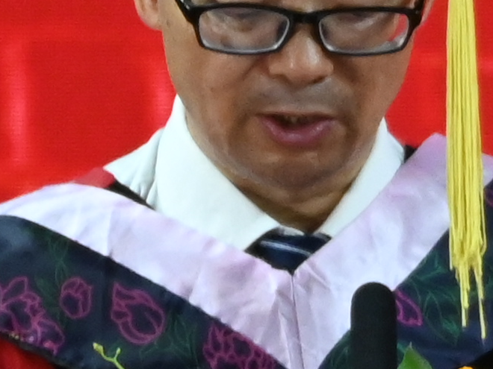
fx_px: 22531
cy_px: 192
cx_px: 960
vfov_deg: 0.9
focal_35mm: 1582
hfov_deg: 1.3
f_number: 6.3
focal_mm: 130
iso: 1800
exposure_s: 1/125
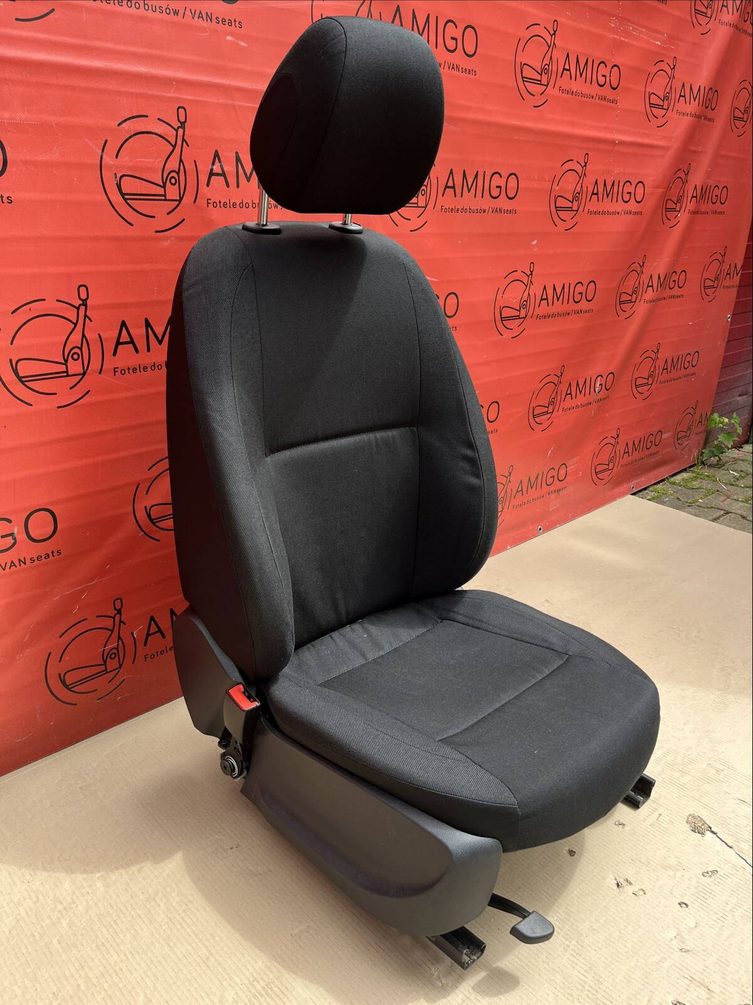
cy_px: 502
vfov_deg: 67.3
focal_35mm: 26
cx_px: 376
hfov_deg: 53.1
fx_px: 754
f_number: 1.6
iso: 50
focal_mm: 5.1
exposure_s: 1/412
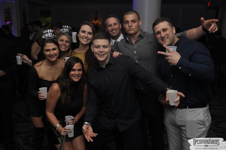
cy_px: 75
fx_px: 226
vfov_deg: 36.8
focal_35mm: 36
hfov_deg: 53.2
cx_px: 113
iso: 400
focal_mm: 24
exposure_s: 1/60
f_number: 5
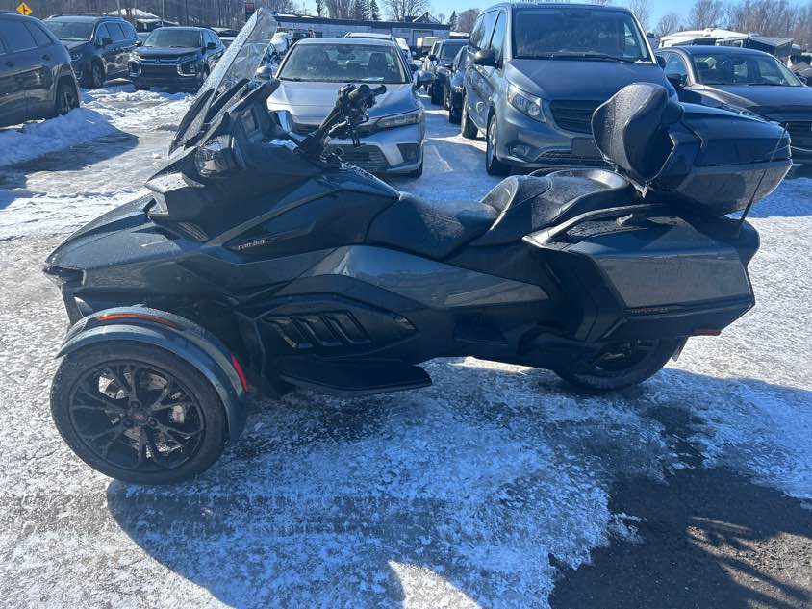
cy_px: 304
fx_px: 610
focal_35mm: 26
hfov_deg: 67.3
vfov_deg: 53.1
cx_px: 406
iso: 50
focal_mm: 5.7
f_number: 1.5
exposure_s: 1/1531
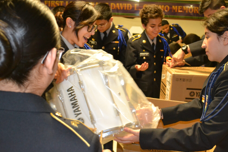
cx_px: 119
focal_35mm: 41
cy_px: 71
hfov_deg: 47.4
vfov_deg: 32.6
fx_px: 260
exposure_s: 1/60
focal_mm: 24
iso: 2800
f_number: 4
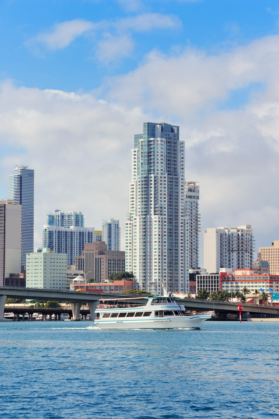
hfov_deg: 10.1
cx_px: 140
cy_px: 210
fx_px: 1572
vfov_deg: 15.2
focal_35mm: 135
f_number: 13
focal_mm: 135
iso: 200
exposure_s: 1/180
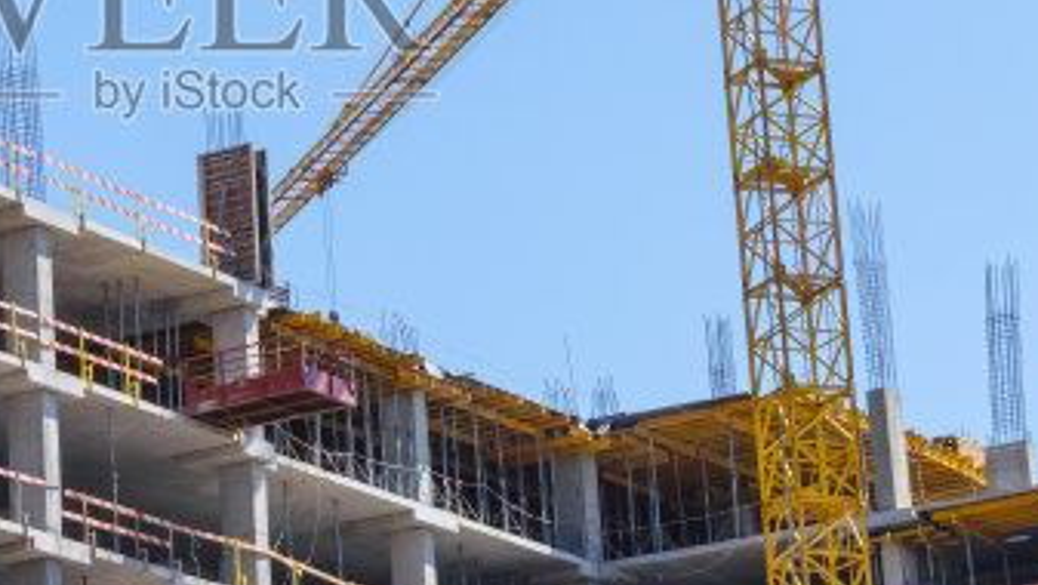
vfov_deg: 7.4
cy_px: 25
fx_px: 4516
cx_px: 194
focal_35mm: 164
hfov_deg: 13.0
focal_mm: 44
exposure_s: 1/500
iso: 400
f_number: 11
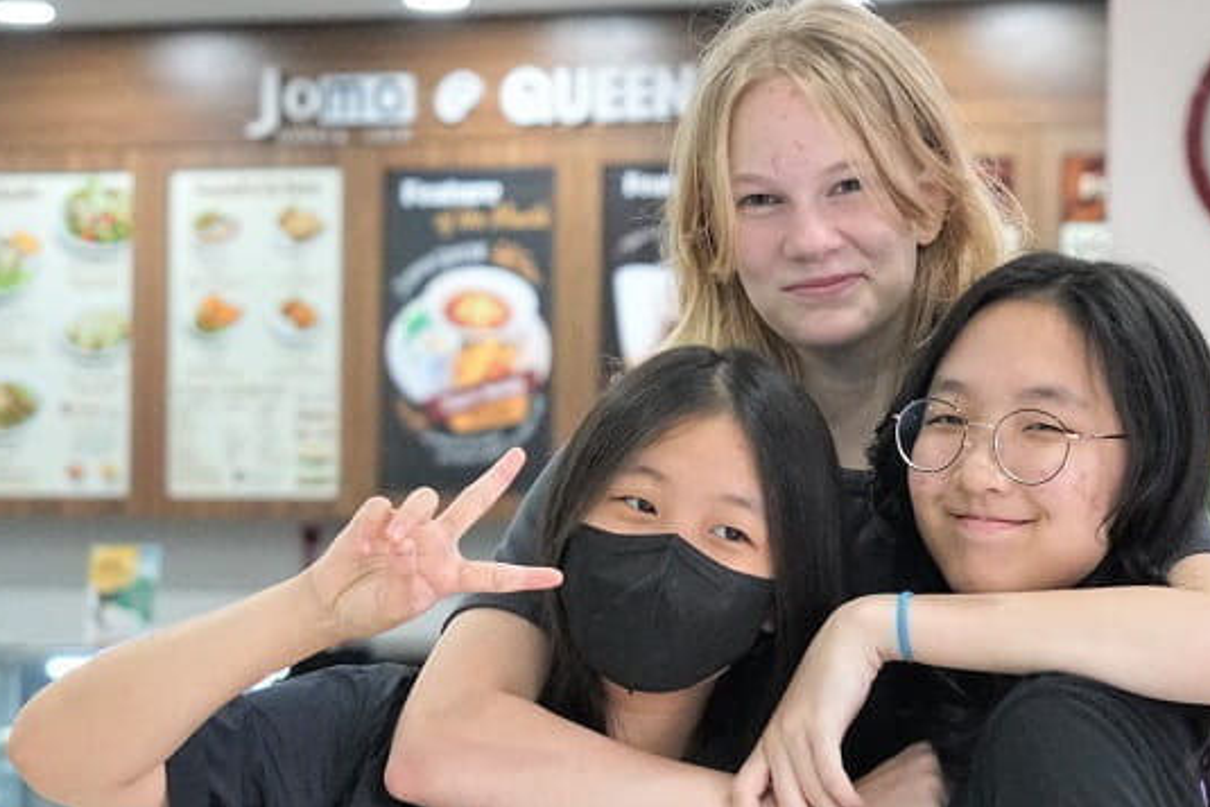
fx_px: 5211
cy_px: 495
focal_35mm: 155
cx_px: 814
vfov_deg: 8.9
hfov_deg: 13.2
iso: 6400
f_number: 5.6
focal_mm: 83
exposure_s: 1/125
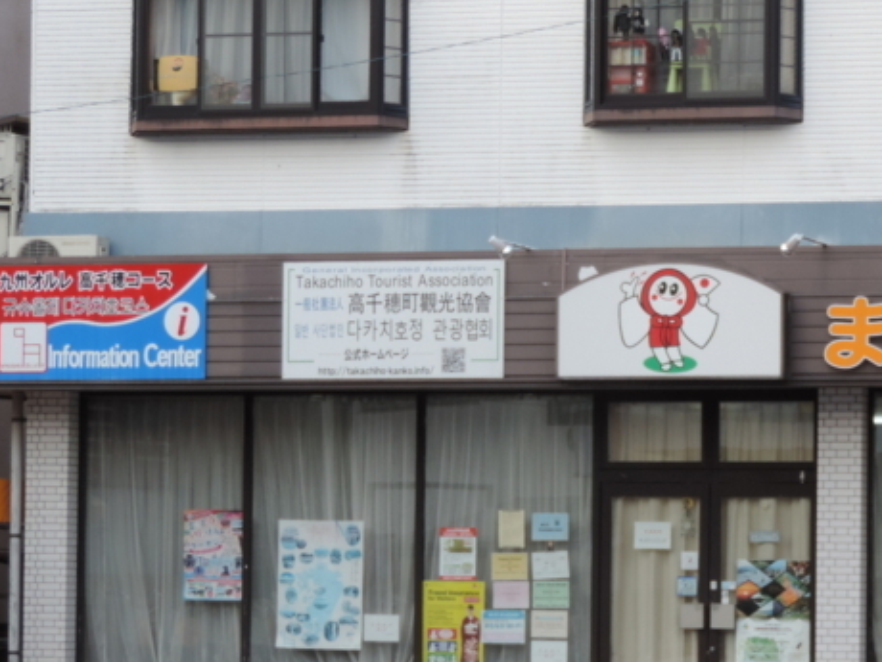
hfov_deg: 11.3
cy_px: 447
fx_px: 4433
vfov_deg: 8.5
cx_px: 685
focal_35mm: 174
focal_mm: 17.8
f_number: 4.1
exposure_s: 1/100
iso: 140
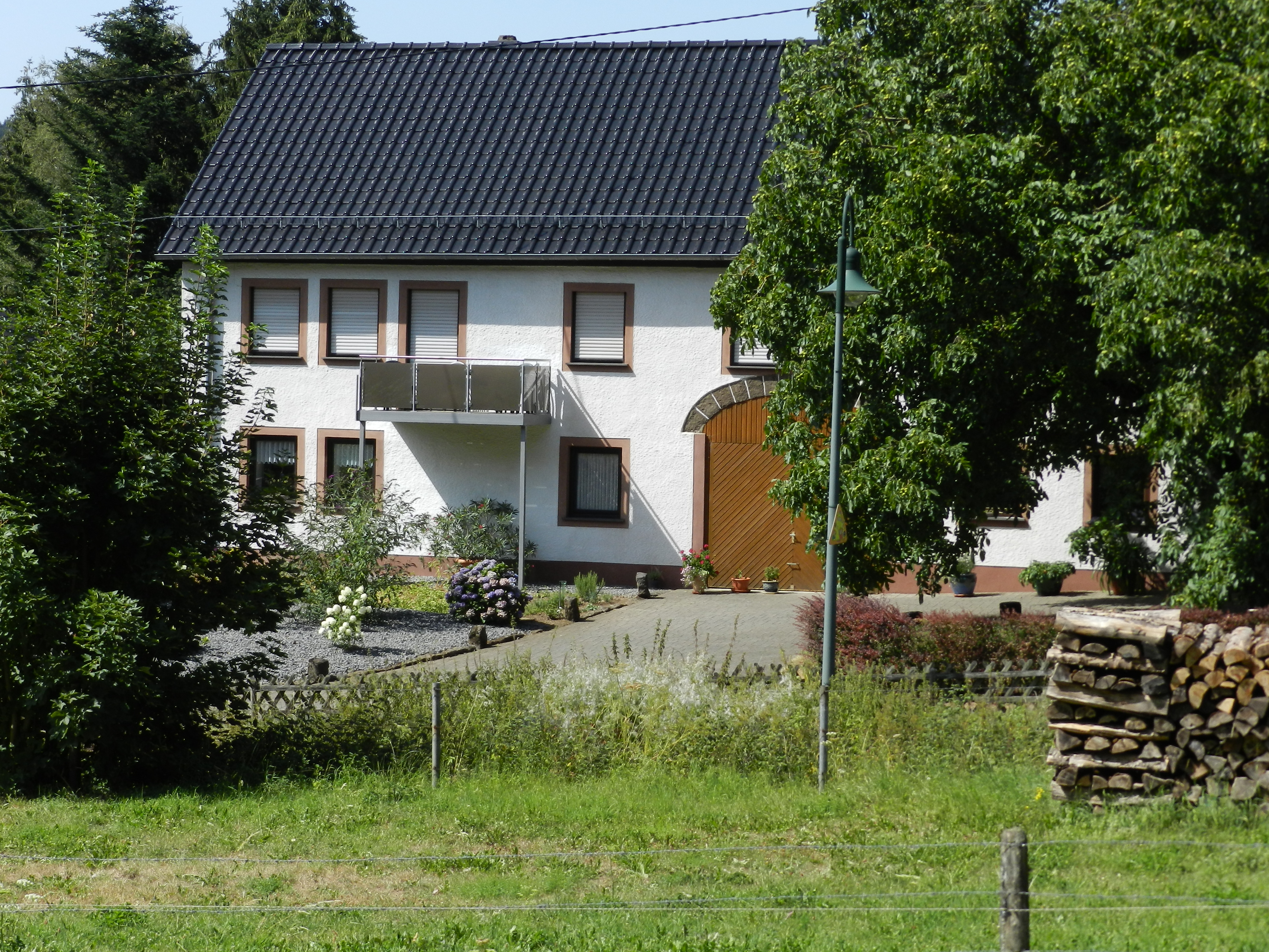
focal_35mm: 84
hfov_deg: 23.3
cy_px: 476
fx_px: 3079
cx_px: 634
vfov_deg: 17.6
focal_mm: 14.9
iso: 160
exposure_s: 1/800
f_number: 4.4
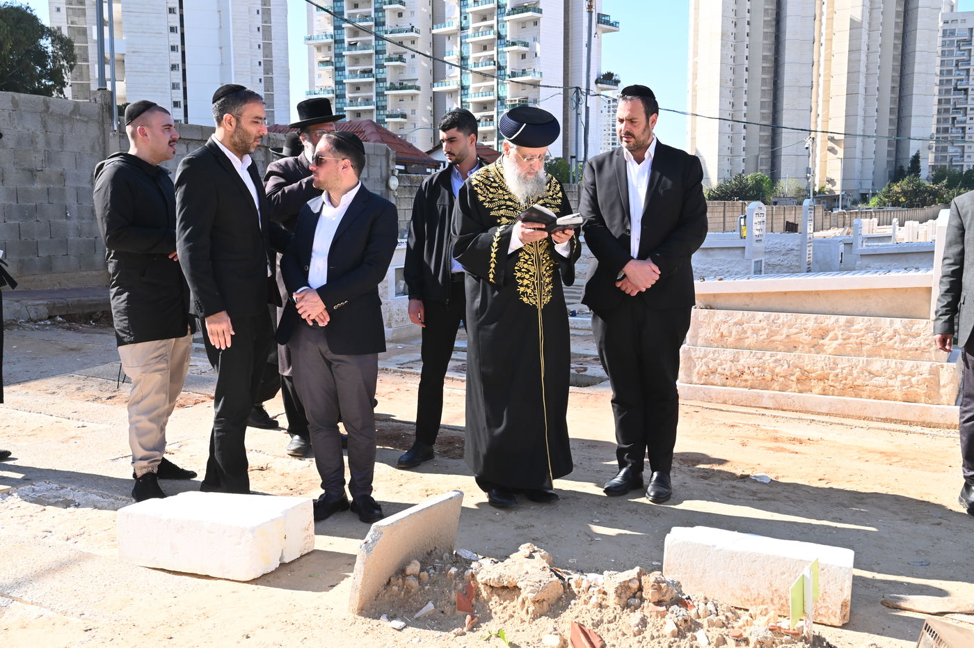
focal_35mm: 38
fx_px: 1027
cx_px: 487
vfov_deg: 35.0
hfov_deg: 50.7
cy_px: 324
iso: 640
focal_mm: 38
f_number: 20
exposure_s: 1/125
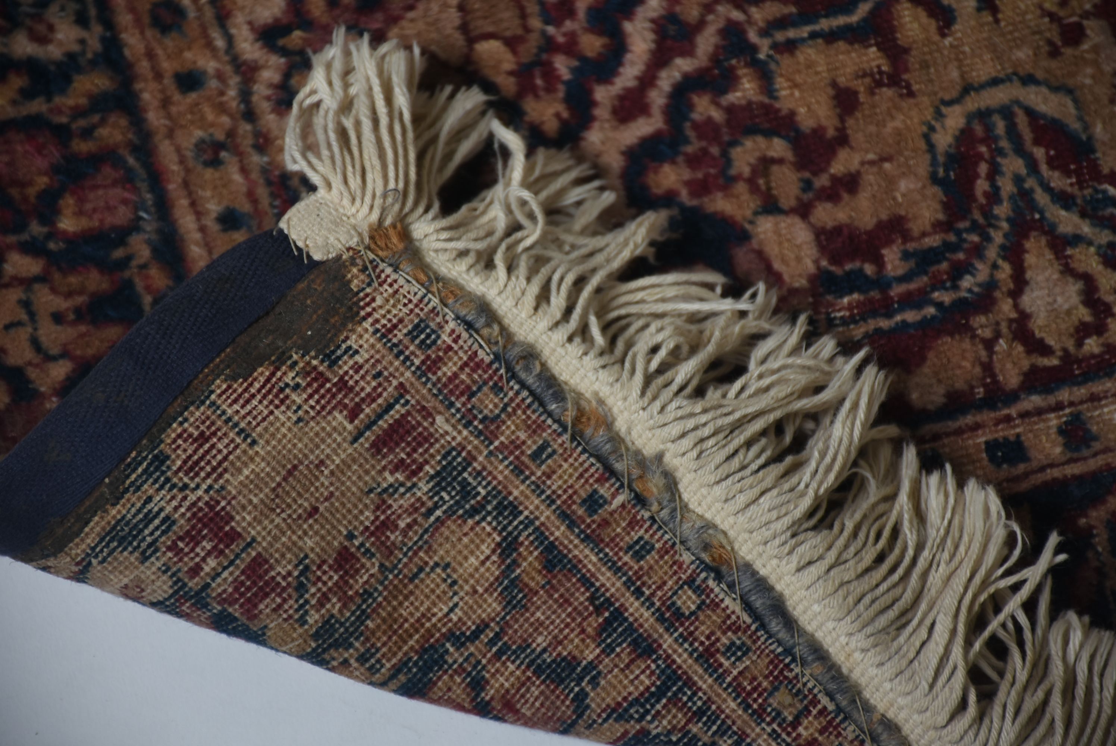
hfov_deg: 9.8
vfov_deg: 6.6
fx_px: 6515
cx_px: 558
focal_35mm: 210
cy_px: 373
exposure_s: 1/100
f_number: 5.6
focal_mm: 140
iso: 200
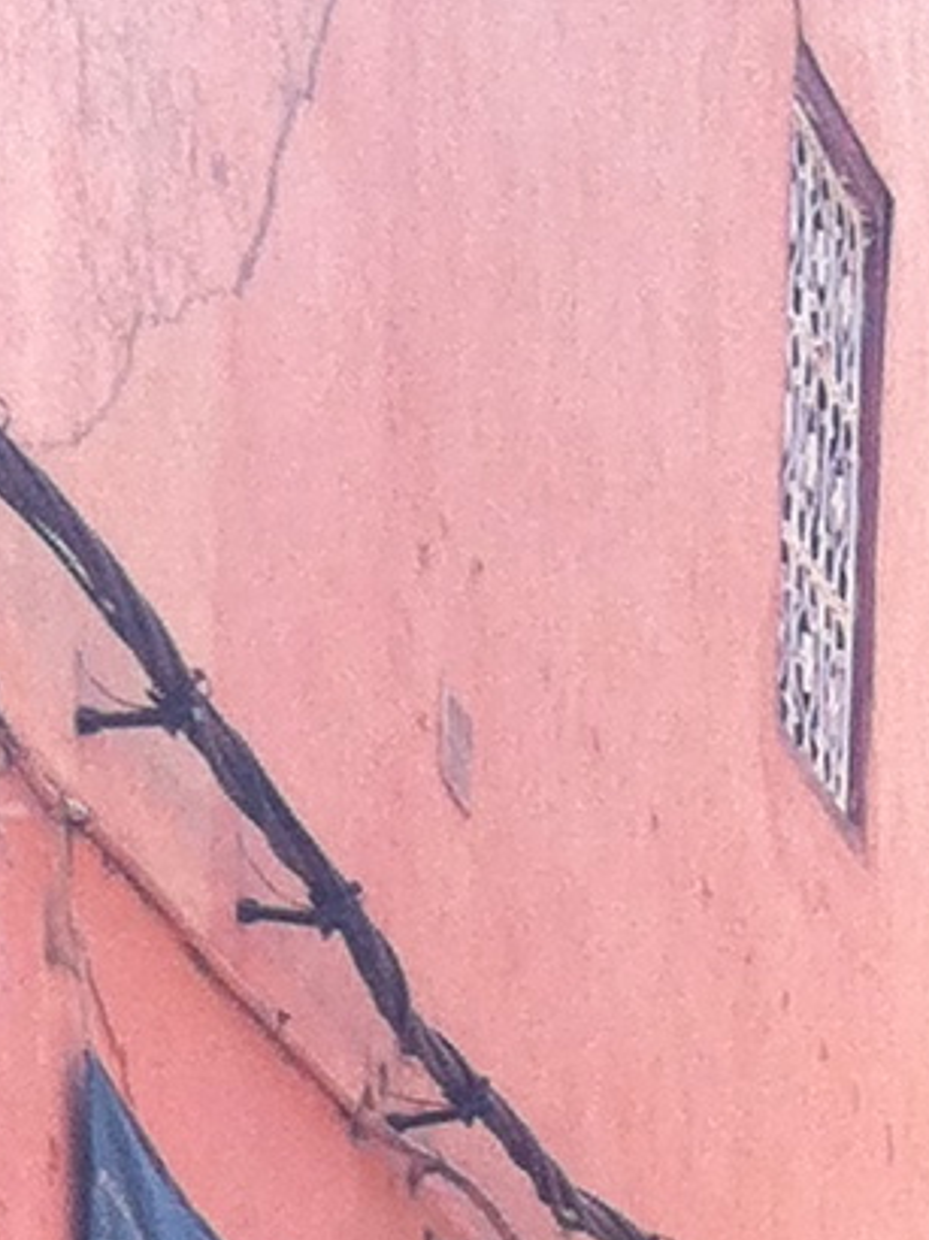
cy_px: 2973
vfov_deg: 8.2
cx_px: 127
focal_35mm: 221
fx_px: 7916
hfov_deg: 6.7
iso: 80
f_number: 2.8
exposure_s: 1/173
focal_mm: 3.85
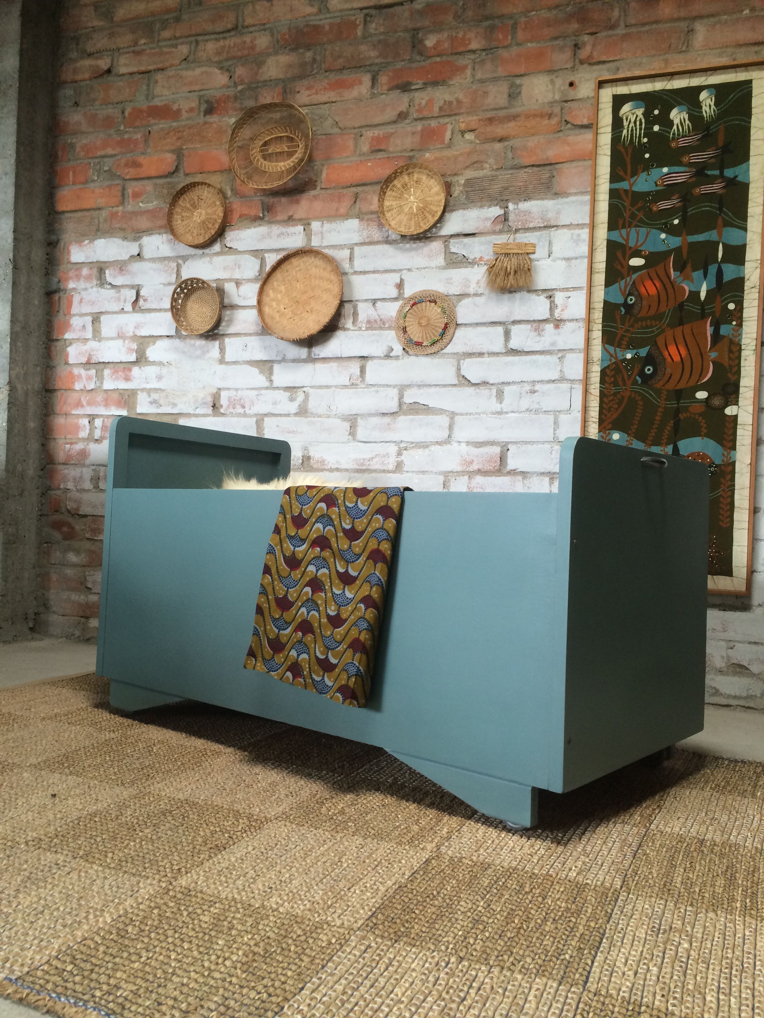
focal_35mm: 29
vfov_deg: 61.7
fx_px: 853
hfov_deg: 48.2
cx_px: 382
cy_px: 509
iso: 80
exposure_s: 1/30
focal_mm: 4.15
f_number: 2.2
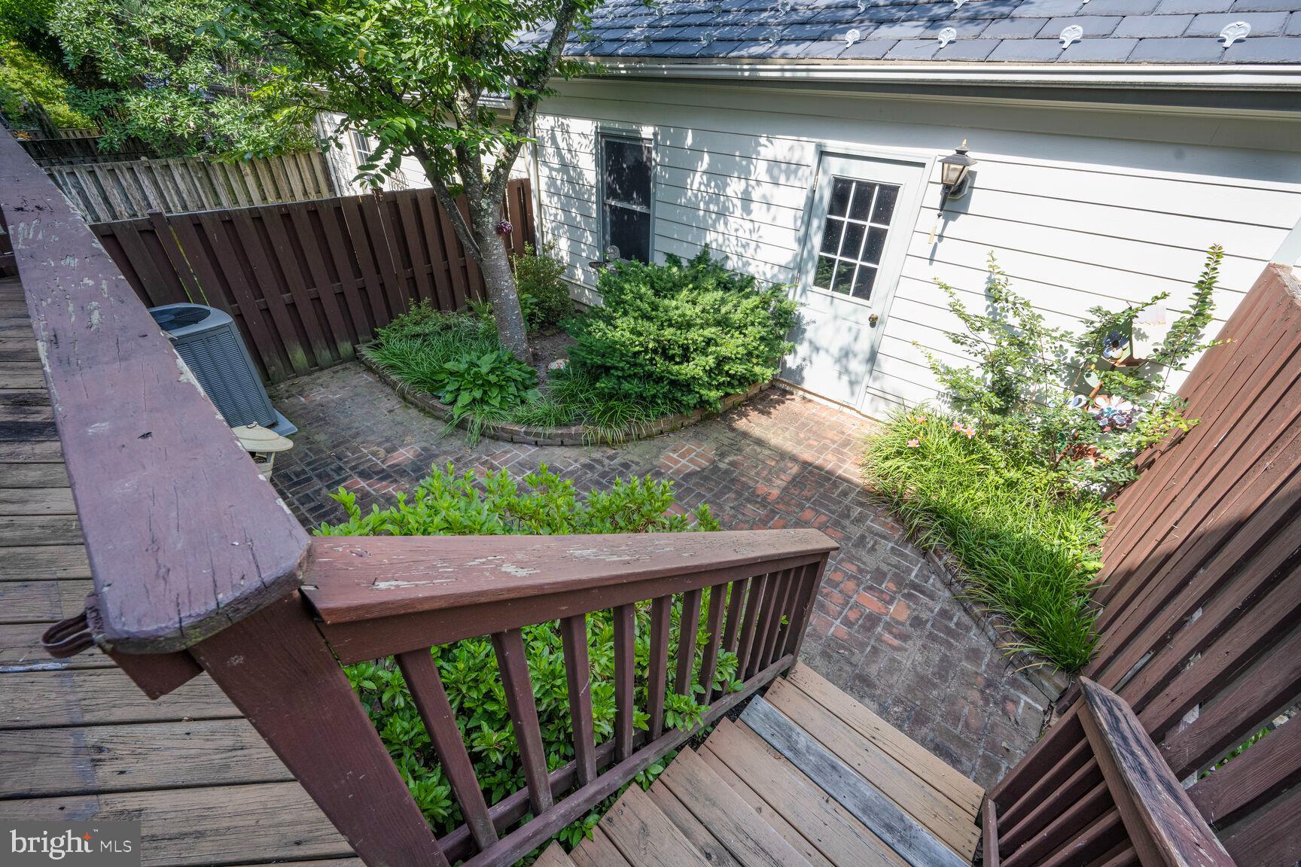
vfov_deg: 81.2
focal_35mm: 14
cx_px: 650
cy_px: 434
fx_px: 506
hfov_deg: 104.3
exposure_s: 1/100
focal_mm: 14
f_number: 9
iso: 200
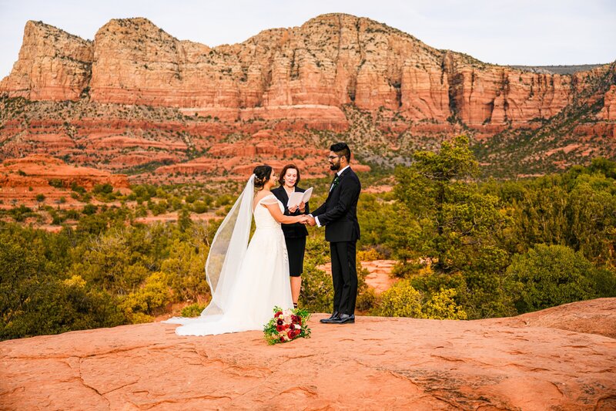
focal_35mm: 48
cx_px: 308
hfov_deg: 41.1
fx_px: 821
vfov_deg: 28.1
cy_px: 206
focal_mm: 48
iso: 125
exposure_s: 1/800
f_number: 3.2
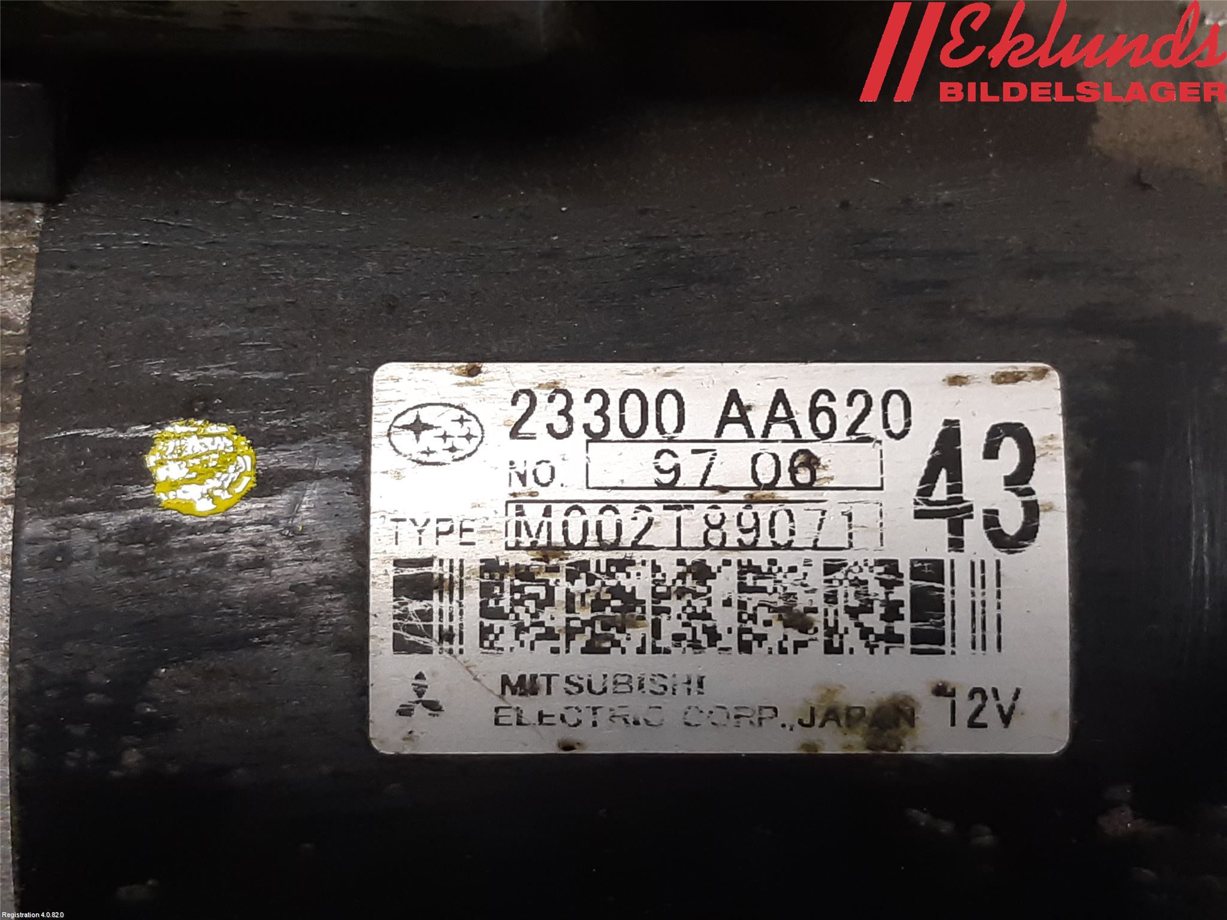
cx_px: 614
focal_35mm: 26
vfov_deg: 53.1
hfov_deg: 67.3
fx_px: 922
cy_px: 460
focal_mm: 3.93
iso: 160
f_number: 1.7
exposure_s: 1/50
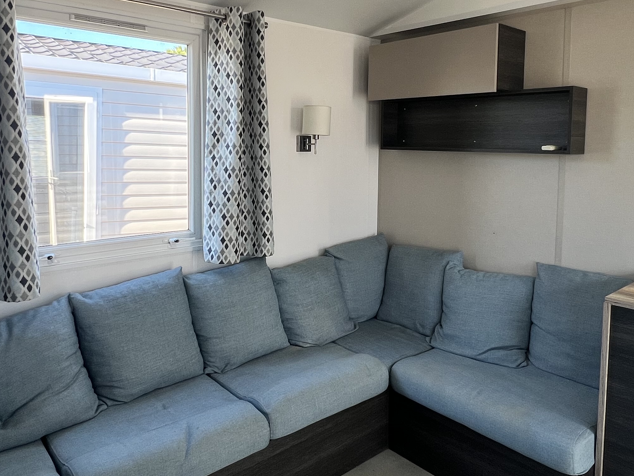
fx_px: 476
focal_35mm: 26
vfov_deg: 52.4
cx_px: 303
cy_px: 173
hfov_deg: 67.3
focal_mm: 1.57
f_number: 1.8
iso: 32
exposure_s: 1/99
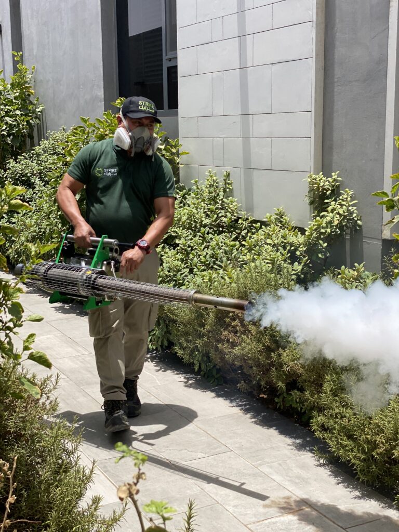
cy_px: 266
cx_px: 200
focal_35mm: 52
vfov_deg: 36.8
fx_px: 799
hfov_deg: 28.0
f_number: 2
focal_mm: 6
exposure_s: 1/1295
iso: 20
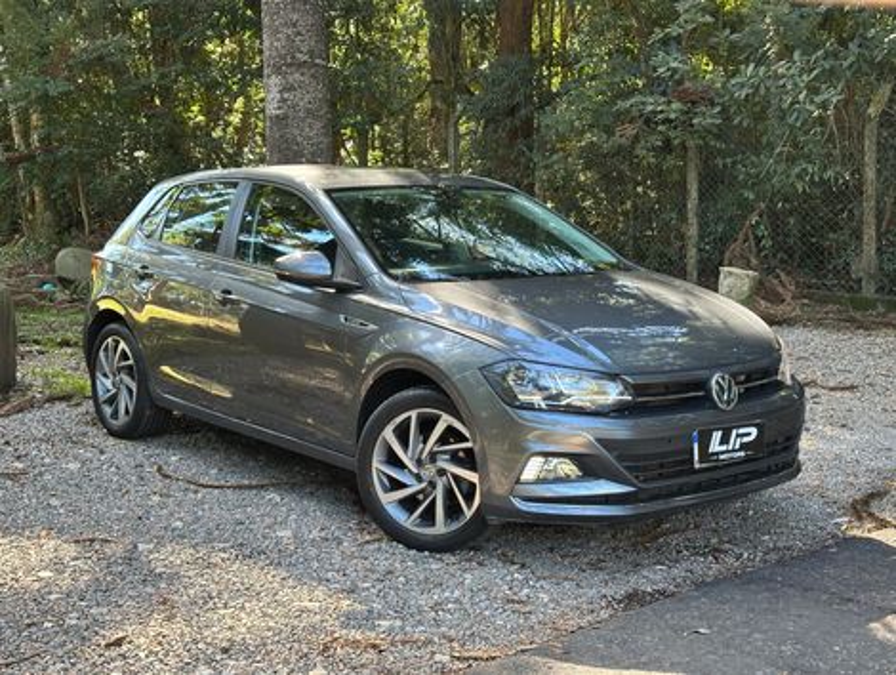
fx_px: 1244
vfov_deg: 30.3
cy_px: 338
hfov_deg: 39.6
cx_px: 448
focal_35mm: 48
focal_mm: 6.86
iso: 80
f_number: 1.78
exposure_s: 1/91
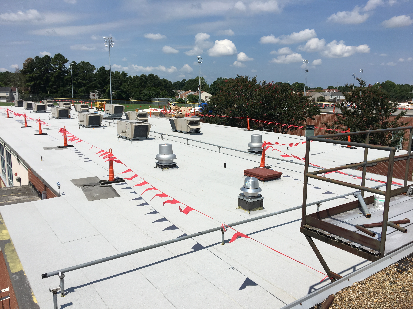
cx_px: 206
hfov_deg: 61.7
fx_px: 346
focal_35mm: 29
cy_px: 154
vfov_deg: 48.2
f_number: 2.2
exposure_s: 1/3497
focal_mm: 4.15
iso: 25
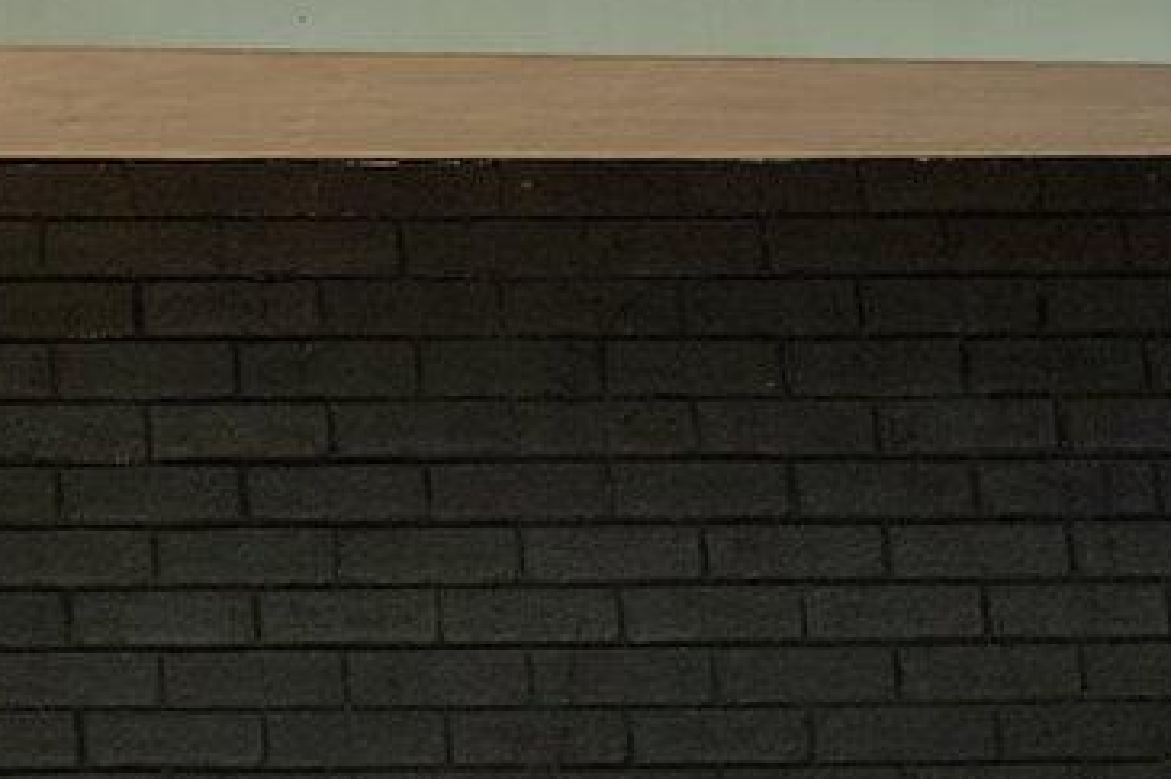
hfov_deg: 10.7
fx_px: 5492
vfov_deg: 7.9
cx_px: -1486
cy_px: 1299
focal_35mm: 169
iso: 200
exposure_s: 1/400
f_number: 7.1
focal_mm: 30
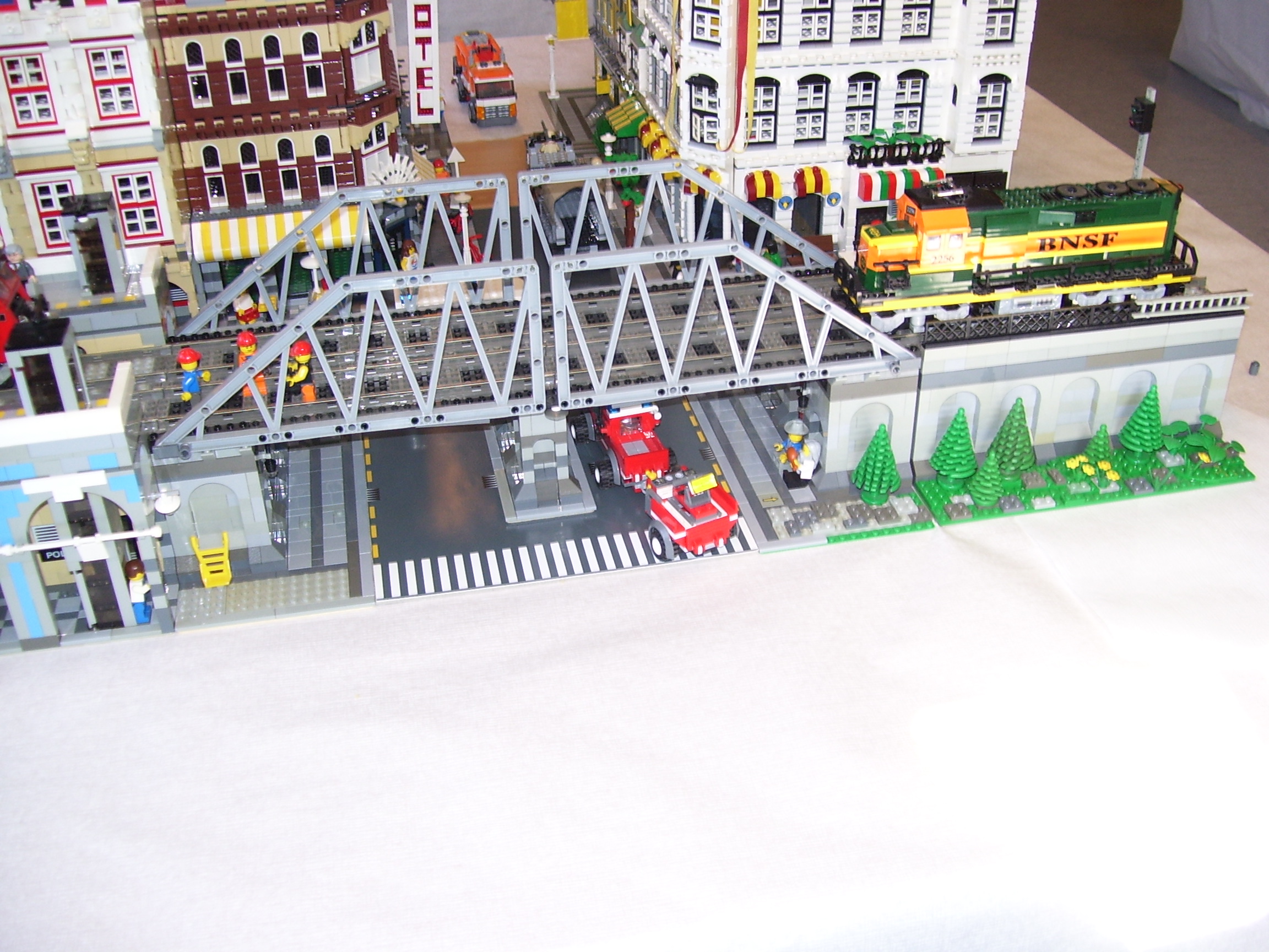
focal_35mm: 36
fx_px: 1320
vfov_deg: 39.7
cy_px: 476
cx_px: 634
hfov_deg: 51.4
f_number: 2.7
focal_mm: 6
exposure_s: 1/90
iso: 80
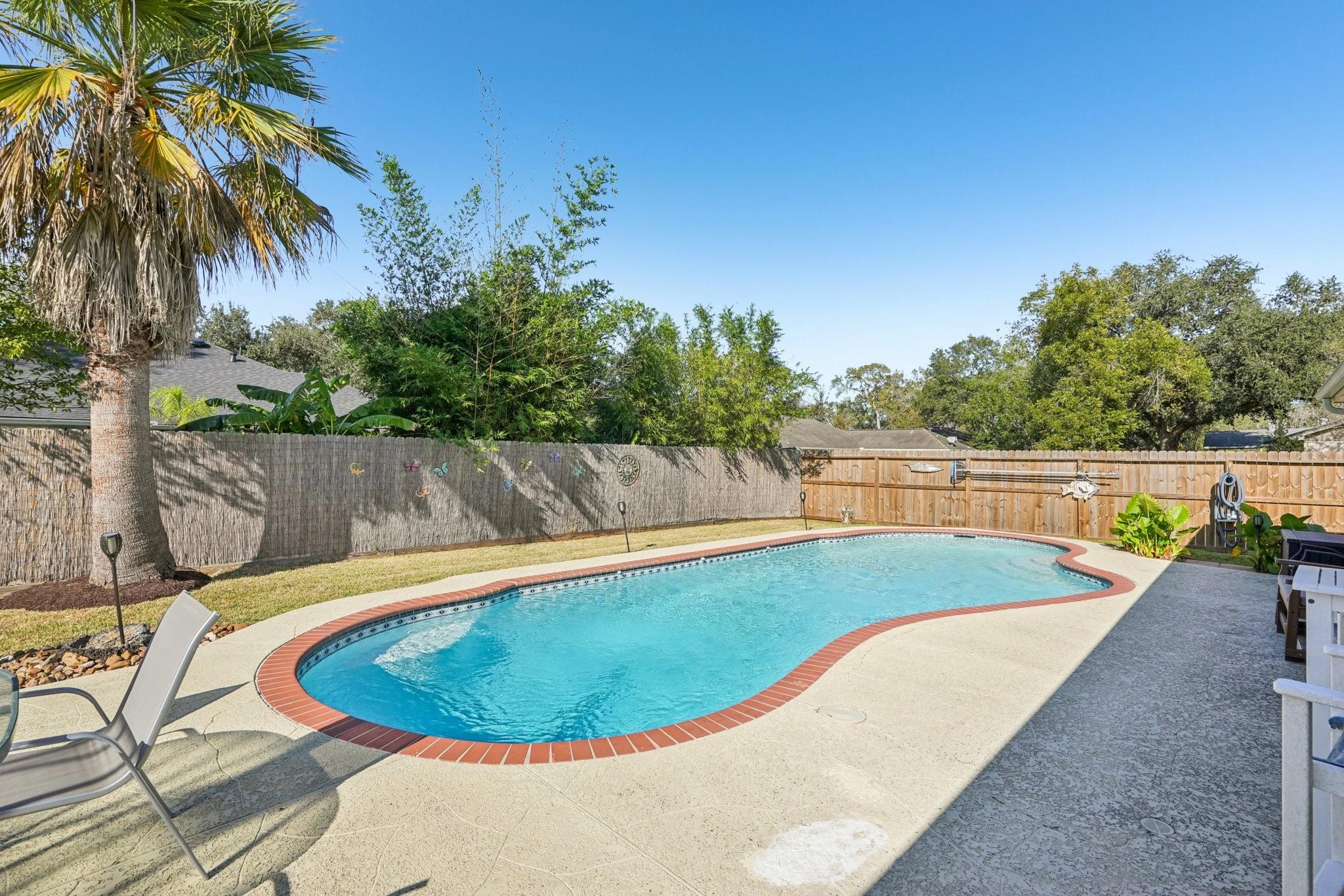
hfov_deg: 96.7
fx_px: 597
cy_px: 448
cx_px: 672
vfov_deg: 73.7
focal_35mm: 16
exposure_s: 1/1500
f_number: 8
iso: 400
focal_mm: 16
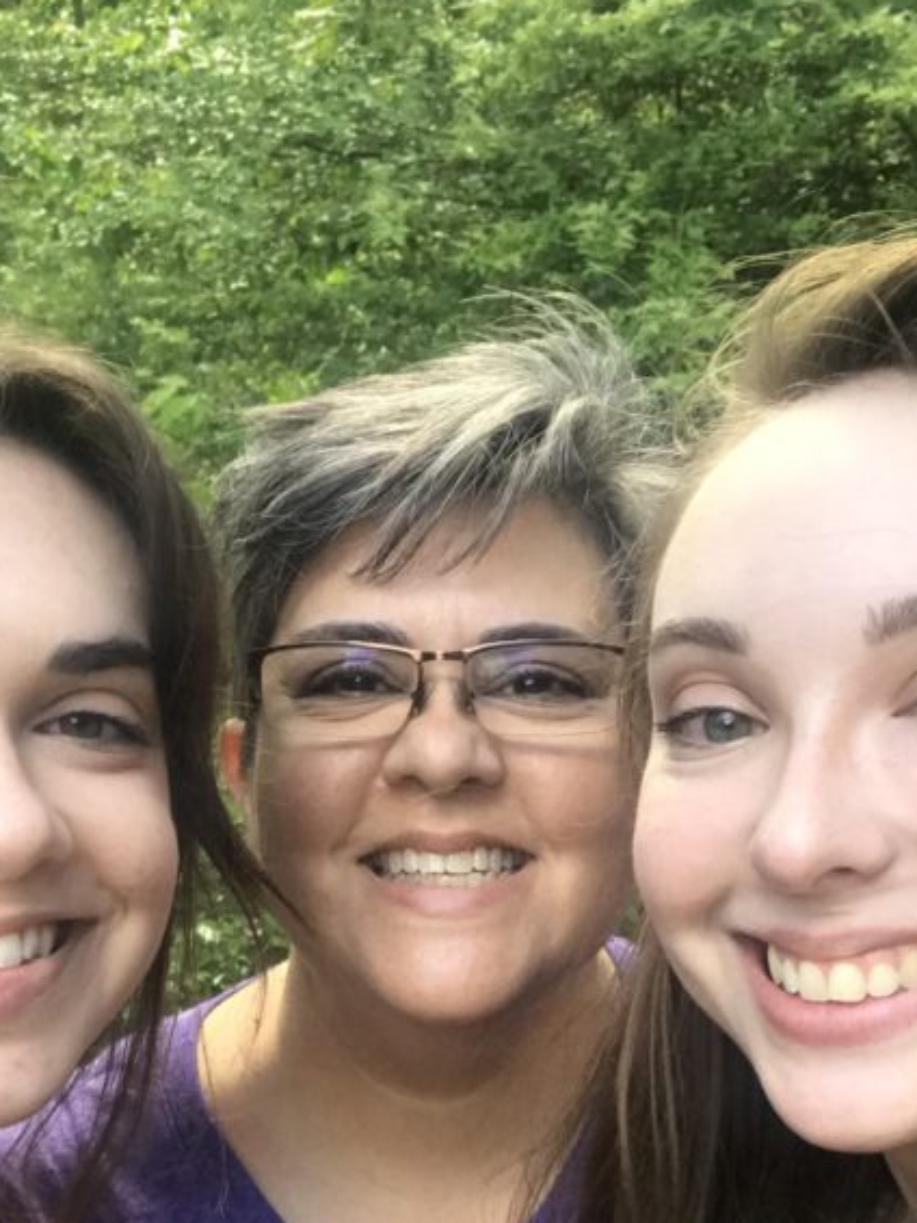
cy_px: 976
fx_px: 2048
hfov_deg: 25.2
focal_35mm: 58
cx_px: 477
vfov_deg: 32.3
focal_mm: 2.87
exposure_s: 1/120
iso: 40
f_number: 2.2
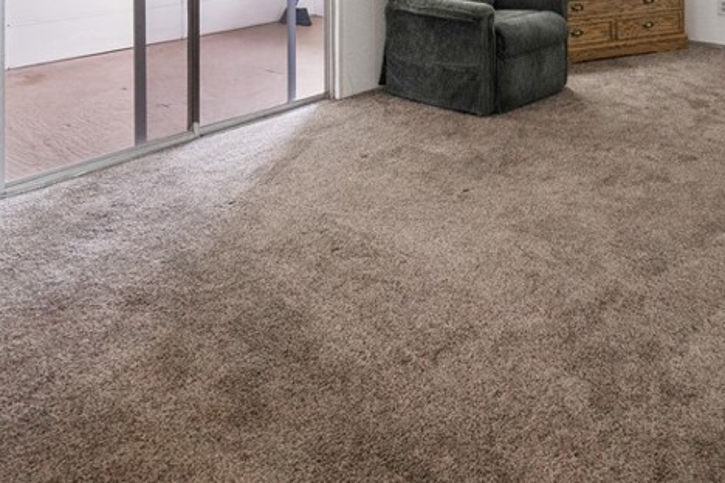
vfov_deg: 33.4
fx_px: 705
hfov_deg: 51.2
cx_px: 576
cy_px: -39
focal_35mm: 35
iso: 2500
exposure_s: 1/100
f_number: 4
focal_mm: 16
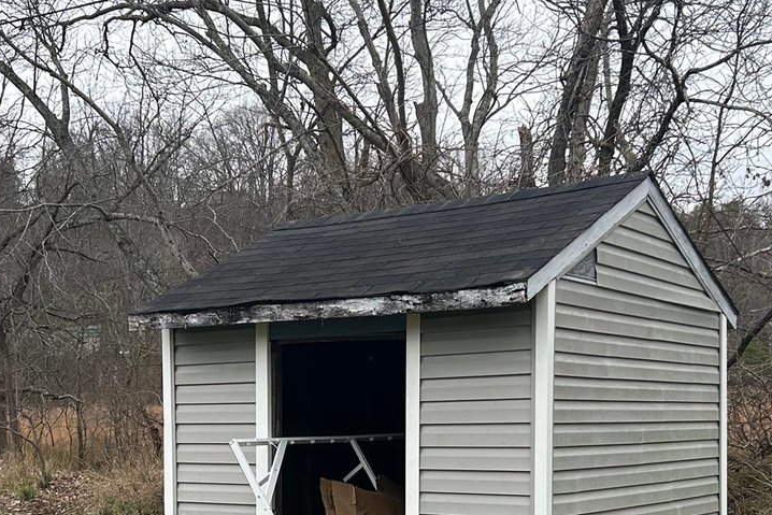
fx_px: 1222
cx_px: 371
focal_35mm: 57
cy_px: 505
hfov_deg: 35.0
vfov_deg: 22.9
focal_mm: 5.7
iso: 50
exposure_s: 1/407
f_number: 1.5
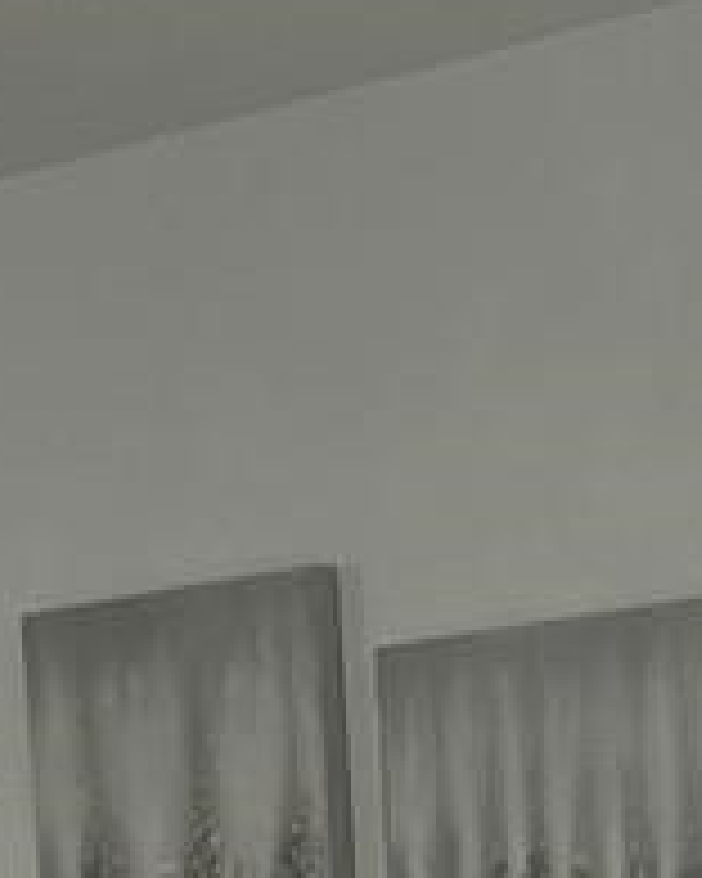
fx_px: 4986
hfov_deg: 7.8
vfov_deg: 9.2
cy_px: 1959
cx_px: 1192
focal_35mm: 192
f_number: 1.78
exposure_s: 1/60
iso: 160
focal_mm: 6.86
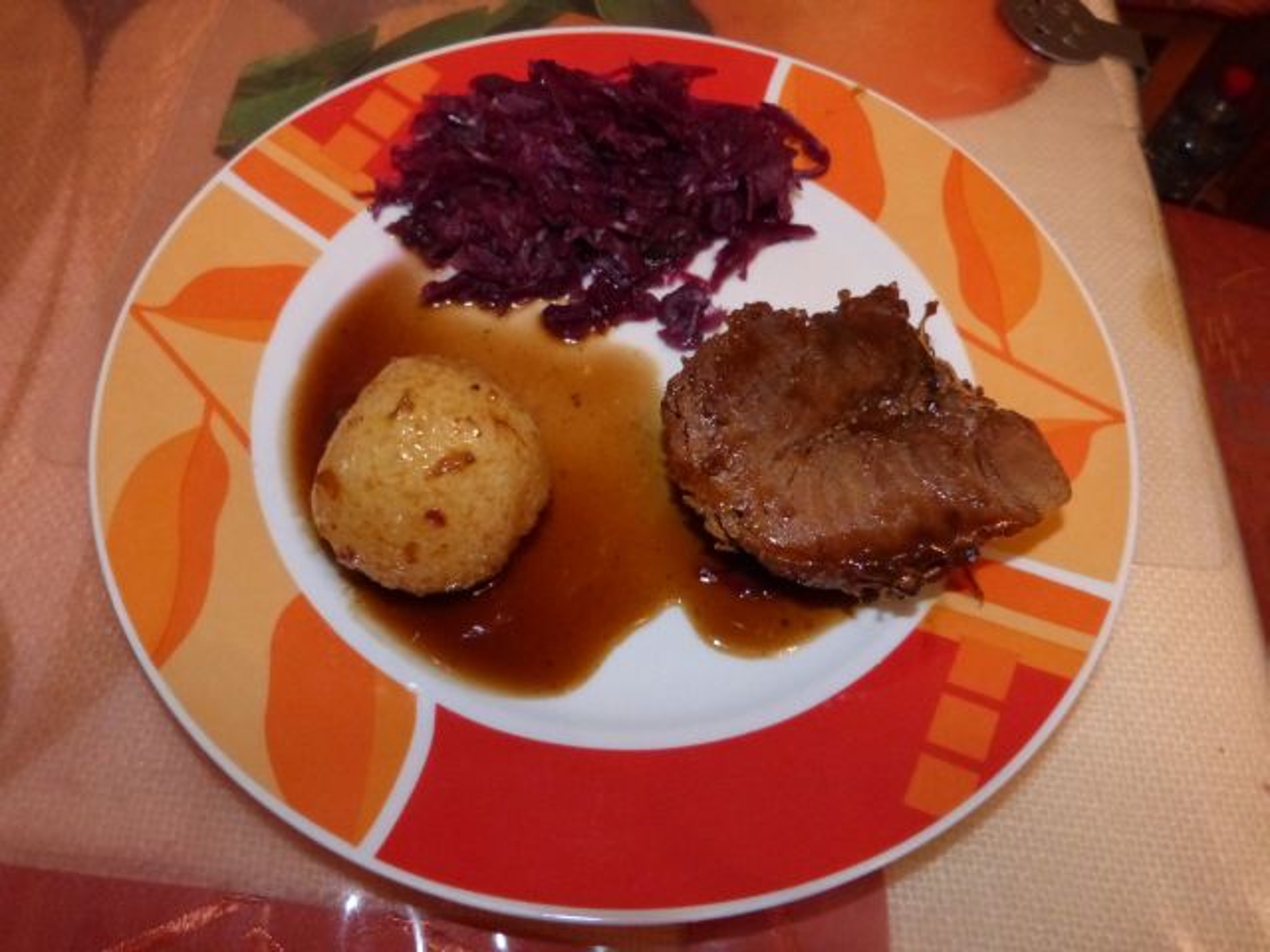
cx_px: 635
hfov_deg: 69.4
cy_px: 476
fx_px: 917
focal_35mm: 25
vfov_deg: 54.9
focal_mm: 4.5
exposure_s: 1/60
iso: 800
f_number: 2.8
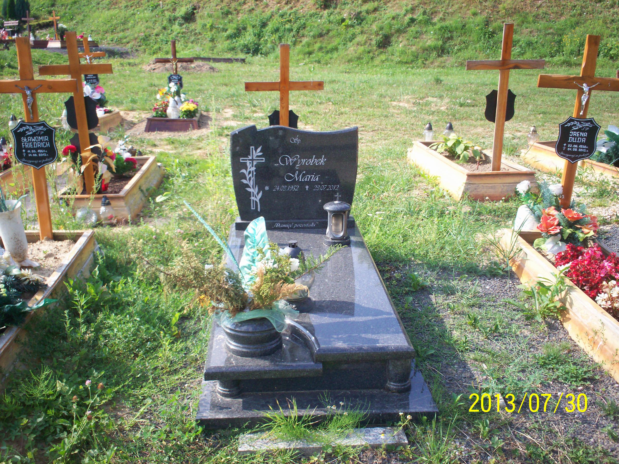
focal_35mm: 36
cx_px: 310
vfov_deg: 39.7
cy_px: 232
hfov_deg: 51.4
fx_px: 644
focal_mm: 6
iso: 100
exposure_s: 1/223
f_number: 4.5
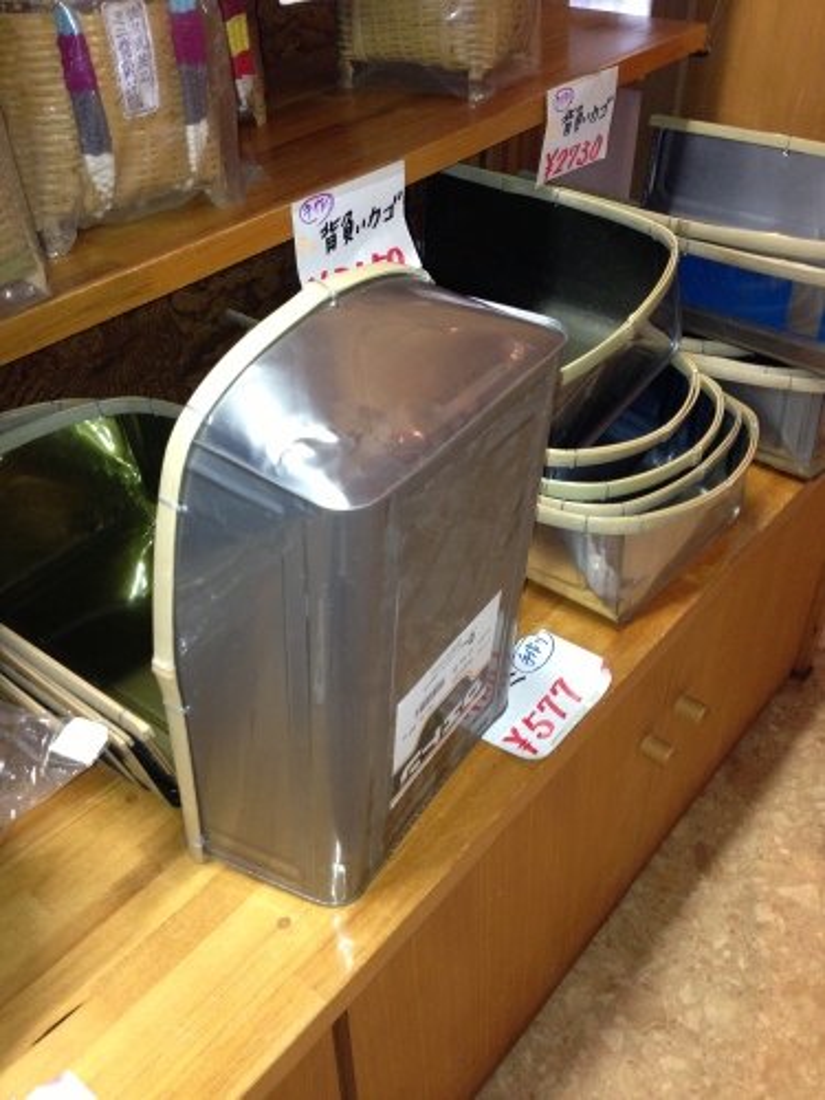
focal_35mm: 33
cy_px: 550
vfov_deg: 55.4
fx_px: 1049
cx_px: 412
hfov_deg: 42.9
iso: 200
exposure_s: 1/20
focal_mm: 4.13
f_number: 2.4
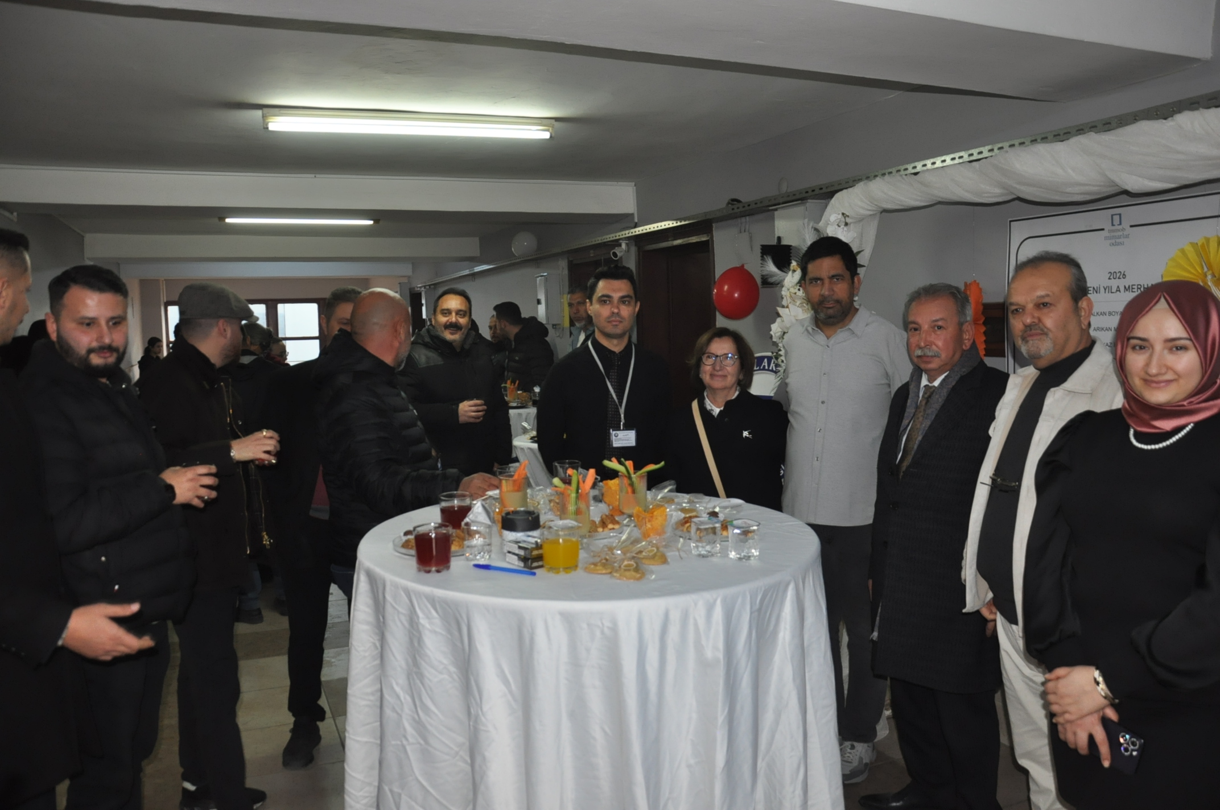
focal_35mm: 27
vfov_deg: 47.8
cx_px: 610
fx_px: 914
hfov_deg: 67.4
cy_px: 405
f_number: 3.5
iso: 800
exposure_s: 1/60
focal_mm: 18
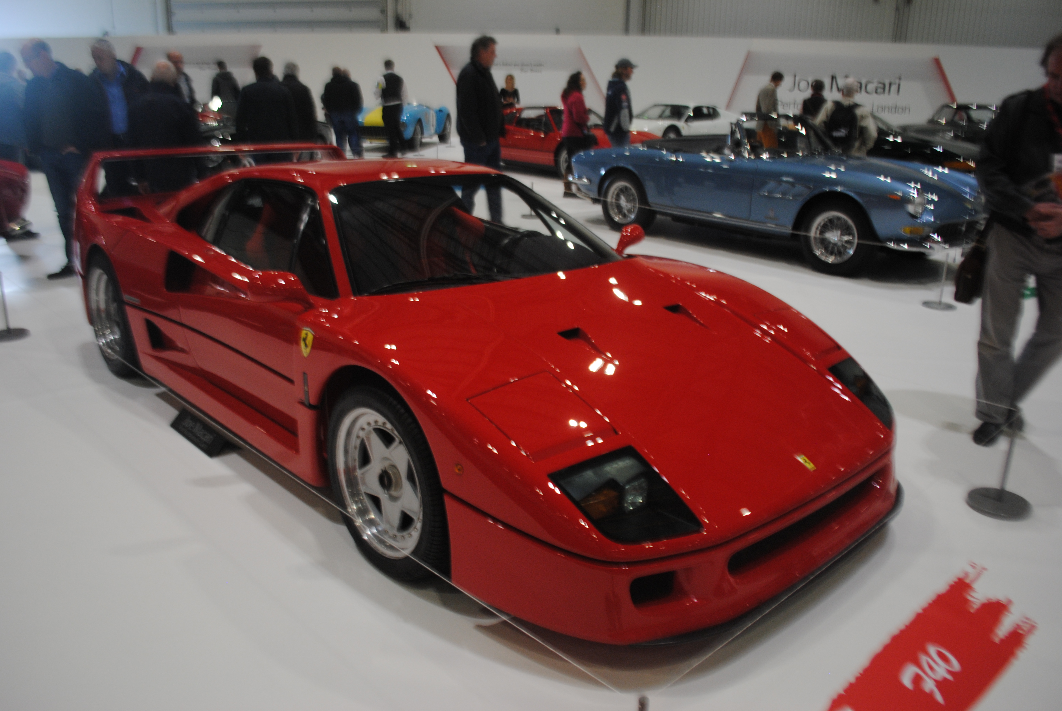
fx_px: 797
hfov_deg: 67.3
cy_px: 356
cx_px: 531
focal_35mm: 27
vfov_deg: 48.0
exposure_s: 1/30
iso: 320
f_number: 3.5
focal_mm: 18
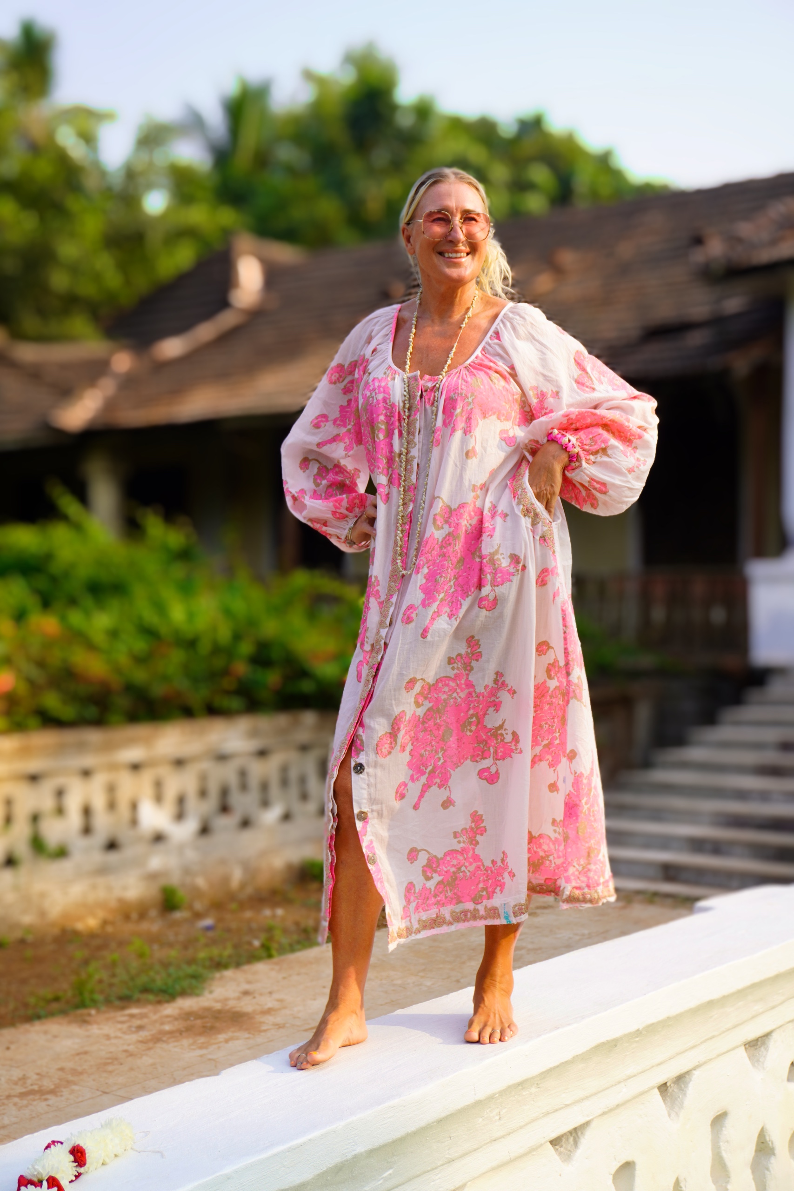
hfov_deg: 27.3
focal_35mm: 50
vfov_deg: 40.0
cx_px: 397
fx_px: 1637
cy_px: 596
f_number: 5.6
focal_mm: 33
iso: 100
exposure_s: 1/250
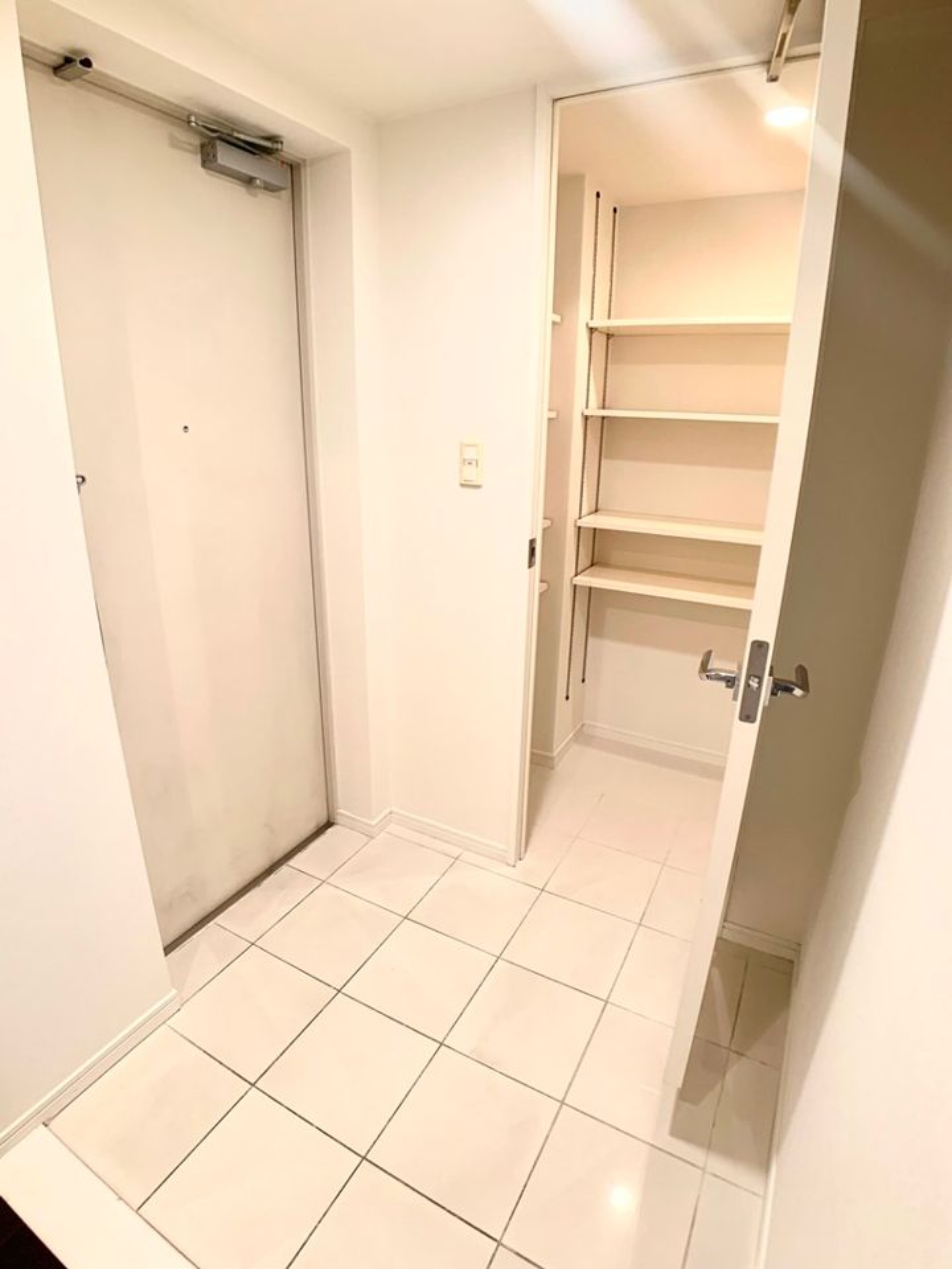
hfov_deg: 53.1
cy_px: 634
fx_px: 953
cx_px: 476
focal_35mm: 26
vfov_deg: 67.3
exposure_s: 1/50
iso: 80
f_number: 1.8
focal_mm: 4.25
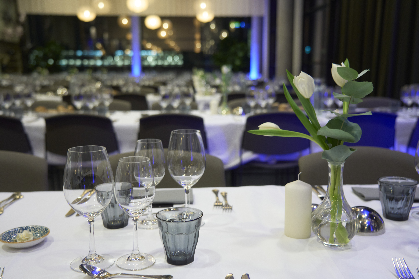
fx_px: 419
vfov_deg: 36.9
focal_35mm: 36
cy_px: 140
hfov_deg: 53.1
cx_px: 210
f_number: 4
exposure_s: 1/25
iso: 1250
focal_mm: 36
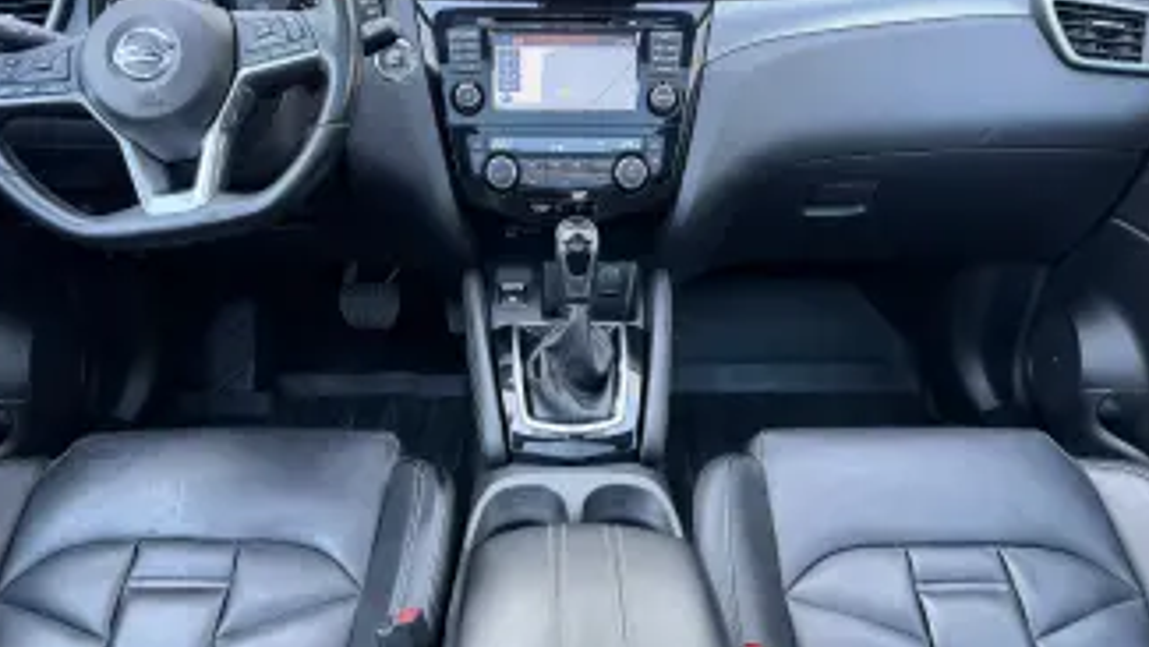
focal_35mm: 29
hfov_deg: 66.0
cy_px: 336
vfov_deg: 40.2
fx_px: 884
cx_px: 583
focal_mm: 6.76
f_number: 1.78
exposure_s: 1/60
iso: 200
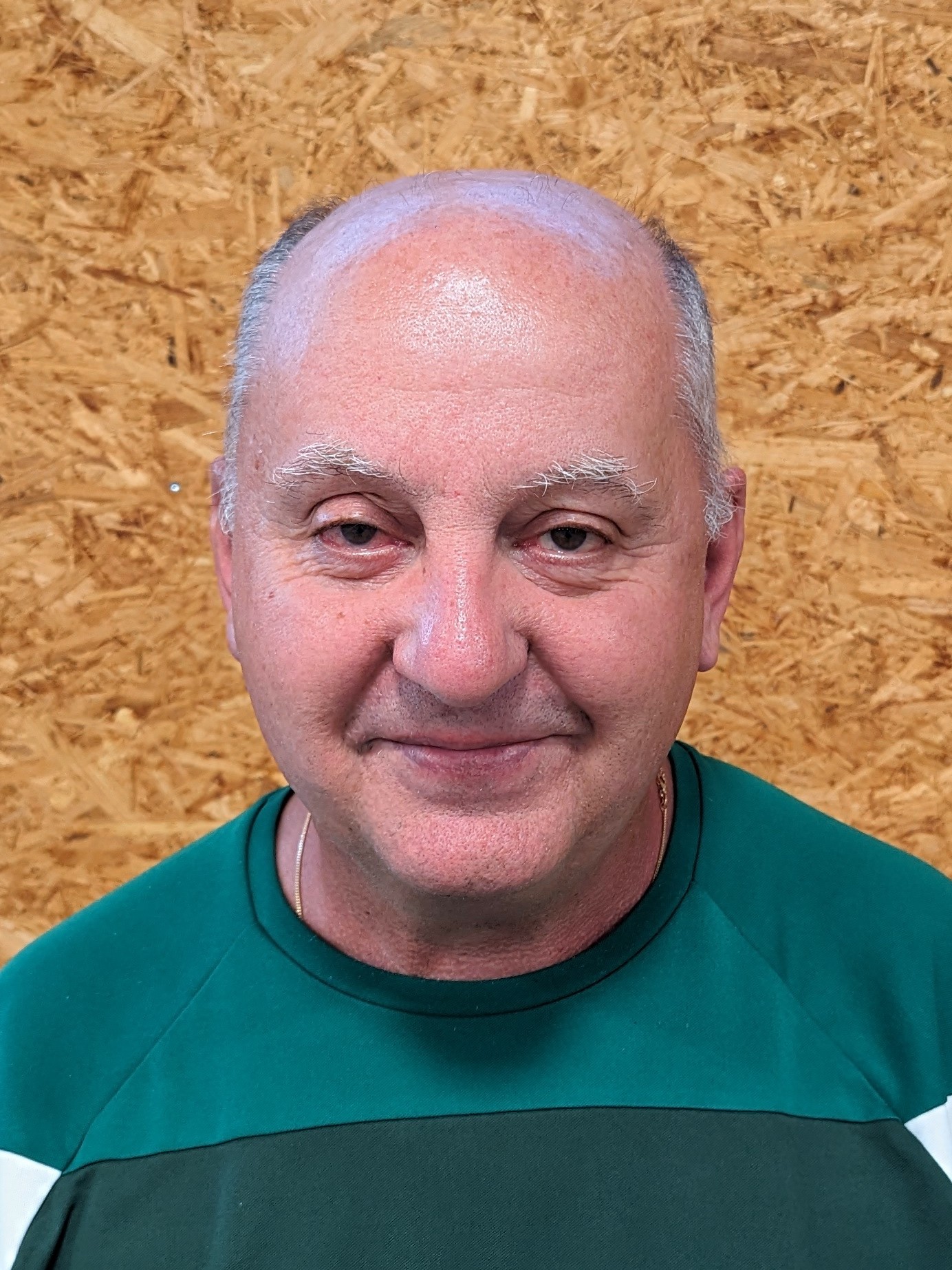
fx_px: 880
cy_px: 635
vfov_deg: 71.6
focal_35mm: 24
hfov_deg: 56.8
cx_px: 476
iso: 205
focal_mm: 6.81
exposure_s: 1/25
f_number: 1.85
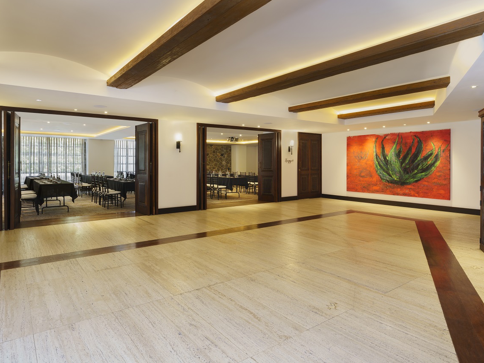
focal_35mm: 22
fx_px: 308
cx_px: 227
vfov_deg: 61.1
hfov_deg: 76.3
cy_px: 181
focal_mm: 20
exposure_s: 5
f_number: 10
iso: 50
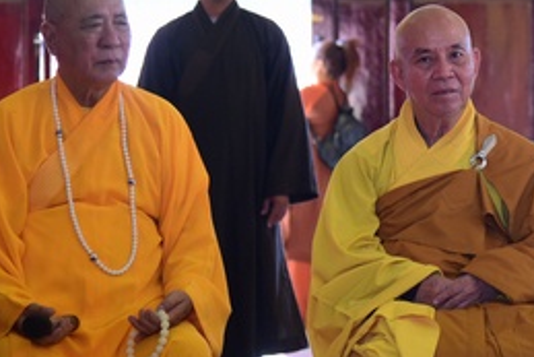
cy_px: 149
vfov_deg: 6.5
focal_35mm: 213
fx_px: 3161
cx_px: 489
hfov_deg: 9.6
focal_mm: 85
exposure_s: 1/80
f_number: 4
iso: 1000
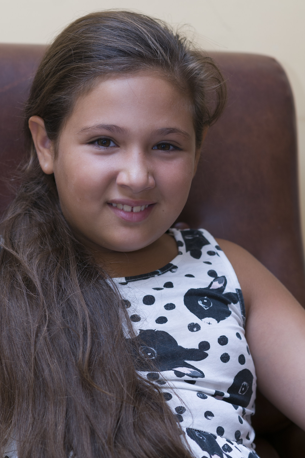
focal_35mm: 129
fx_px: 1633
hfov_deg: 10.7
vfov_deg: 15.9
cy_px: 228
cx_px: 153
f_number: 4
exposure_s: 1/60
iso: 100
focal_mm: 85
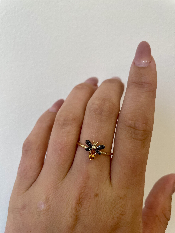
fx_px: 175
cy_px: 116
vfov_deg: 67.3
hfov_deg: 53.1
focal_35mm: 26
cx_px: 88
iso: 100
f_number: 1.6
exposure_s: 1/120
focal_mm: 4.2
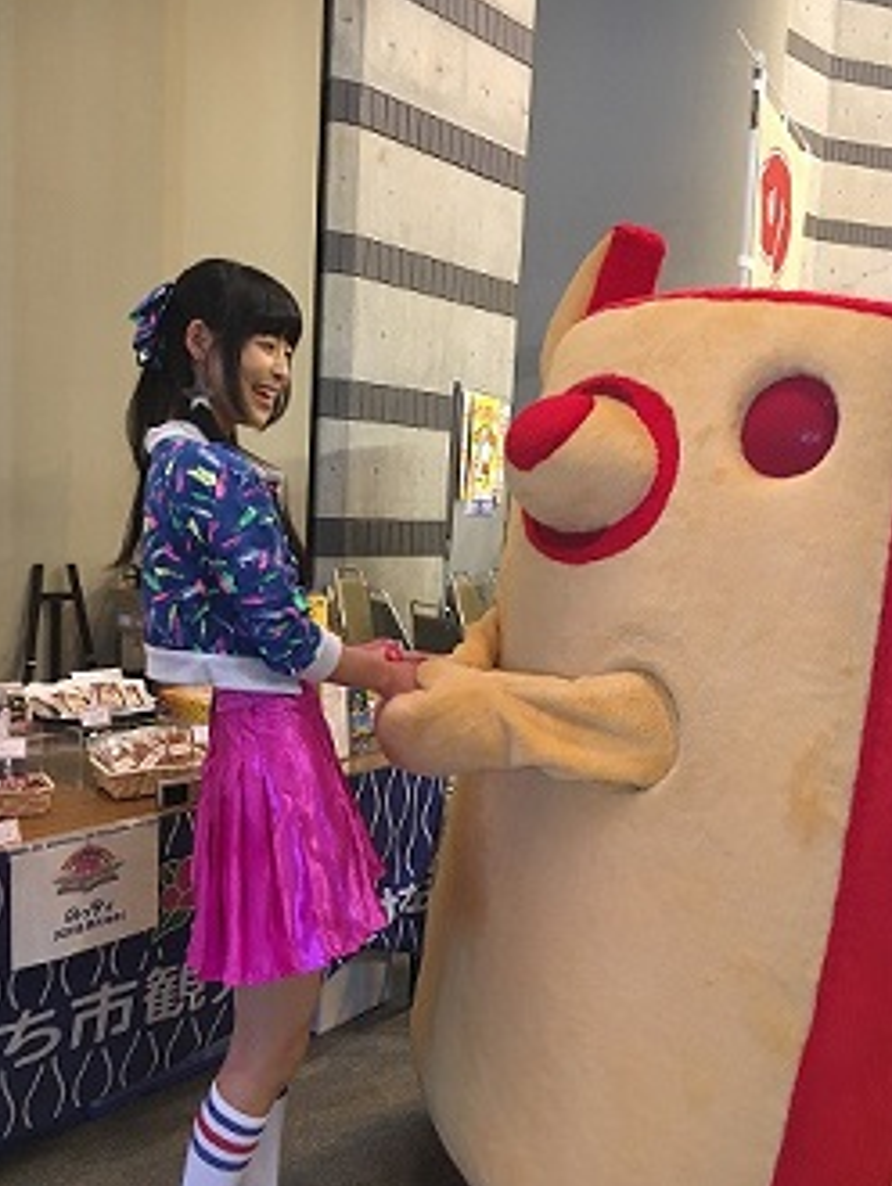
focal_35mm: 31
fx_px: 1064
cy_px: 624
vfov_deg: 58.3
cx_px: 448
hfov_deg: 45.5
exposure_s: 1/24
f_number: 2.2
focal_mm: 4.15
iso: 200
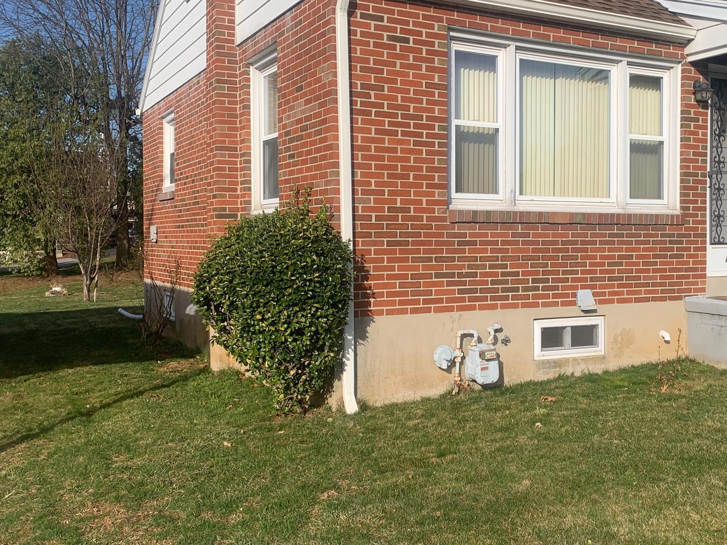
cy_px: 253
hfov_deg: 46.1
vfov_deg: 35.9
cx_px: 482
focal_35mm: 40
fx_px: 840
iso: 25
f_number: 1.8
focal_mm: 4.25
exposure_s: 1/2481
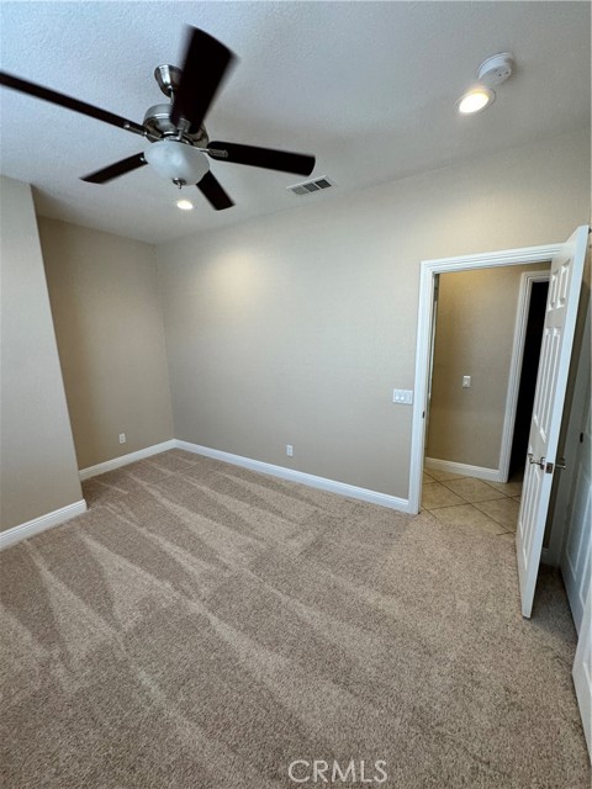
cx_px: 296
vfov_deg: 102.1
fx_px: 319
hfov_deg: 85.7
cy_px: 394
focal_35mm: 14
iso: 125
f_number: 2.2
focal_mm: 2.22
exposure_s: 1/120
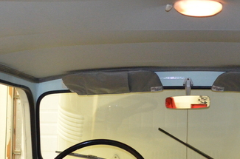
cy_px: 74
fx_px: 552
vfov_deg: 16.4
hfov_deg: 24.2
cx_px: 188
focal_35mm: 83
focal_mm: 18
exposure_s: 1/60
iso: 2500
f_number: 3.5
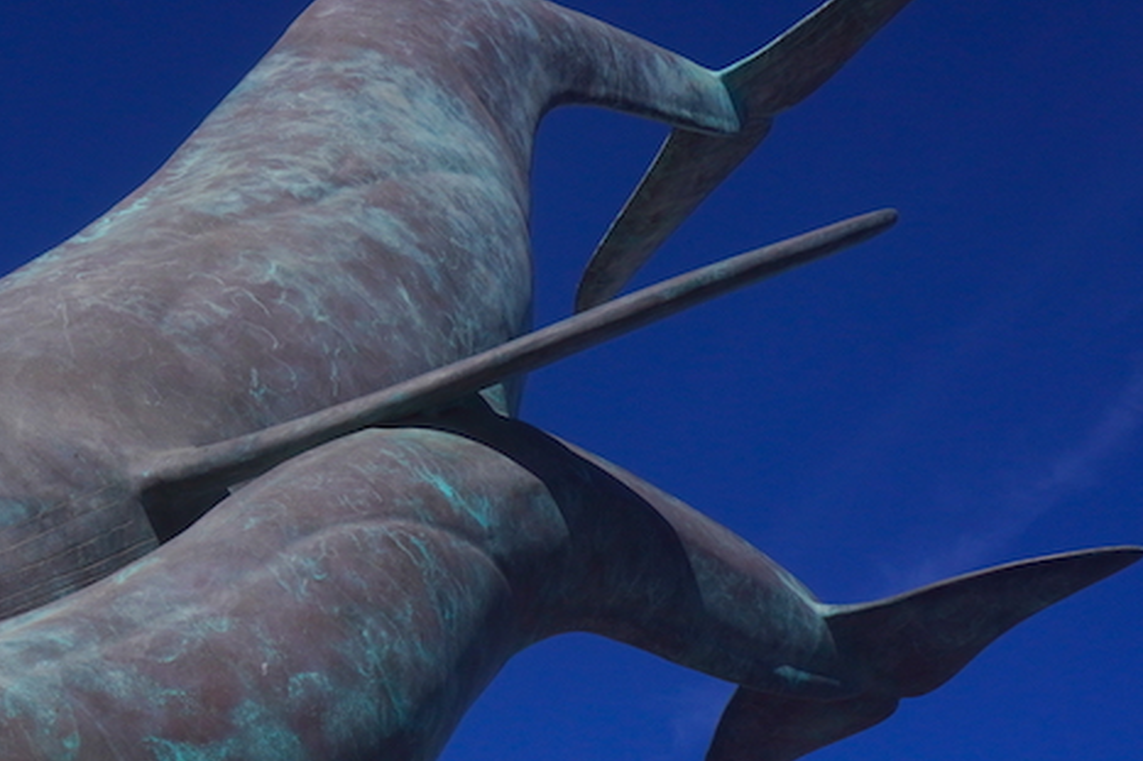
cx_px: -206
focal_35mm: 73
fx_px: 2326
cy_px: 636
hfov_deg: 25.1
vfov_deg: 18.4
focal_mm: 19
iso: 160
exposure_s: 1/640
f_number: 11
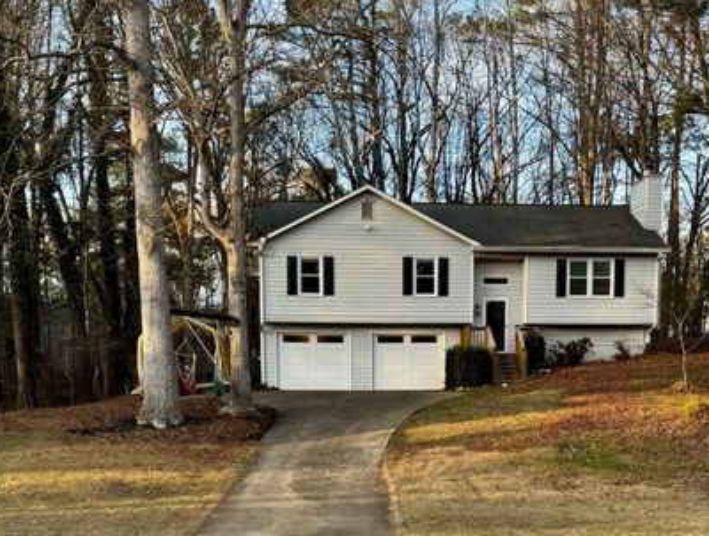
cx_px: 406
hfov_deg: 59.6
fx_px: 616
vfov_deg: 46.9
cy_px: 303
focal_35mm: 30
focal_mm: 6.76
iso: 80
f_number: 1.78
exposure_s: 1/284
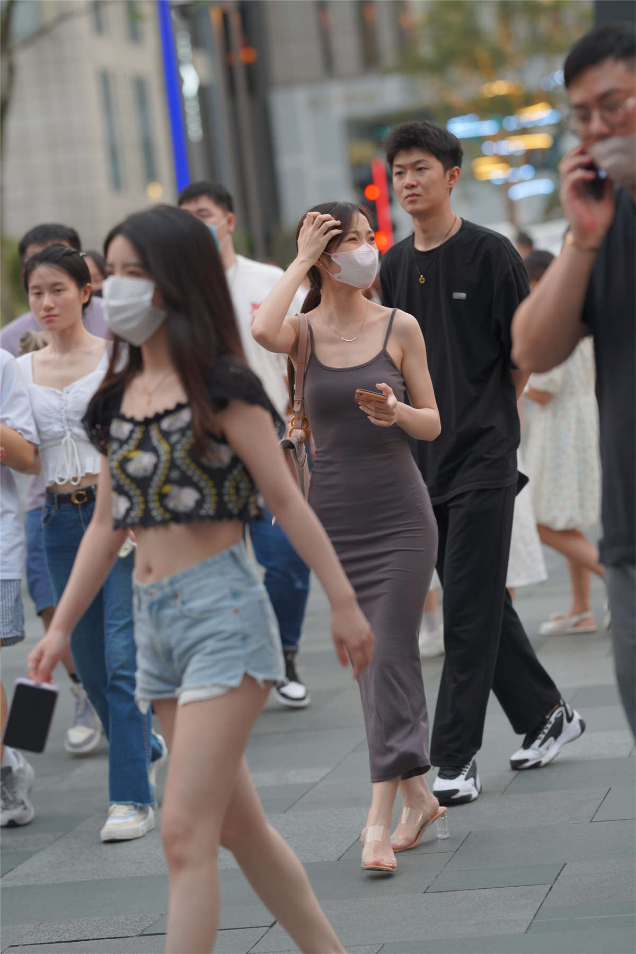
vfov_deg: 15.2
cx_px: 318
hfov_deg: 10.2
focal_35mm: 135
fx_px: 3577
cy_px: 477
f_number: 3.2
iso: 640
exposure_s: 1/400
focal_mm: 135
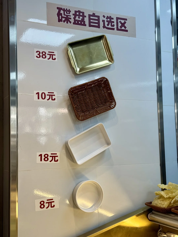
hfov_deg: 30.3
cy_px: 118
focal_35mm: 48
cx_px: 89
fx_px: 329
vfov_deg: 39.7
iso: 50
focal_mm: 6.76
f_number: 1.78
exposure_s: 1/210
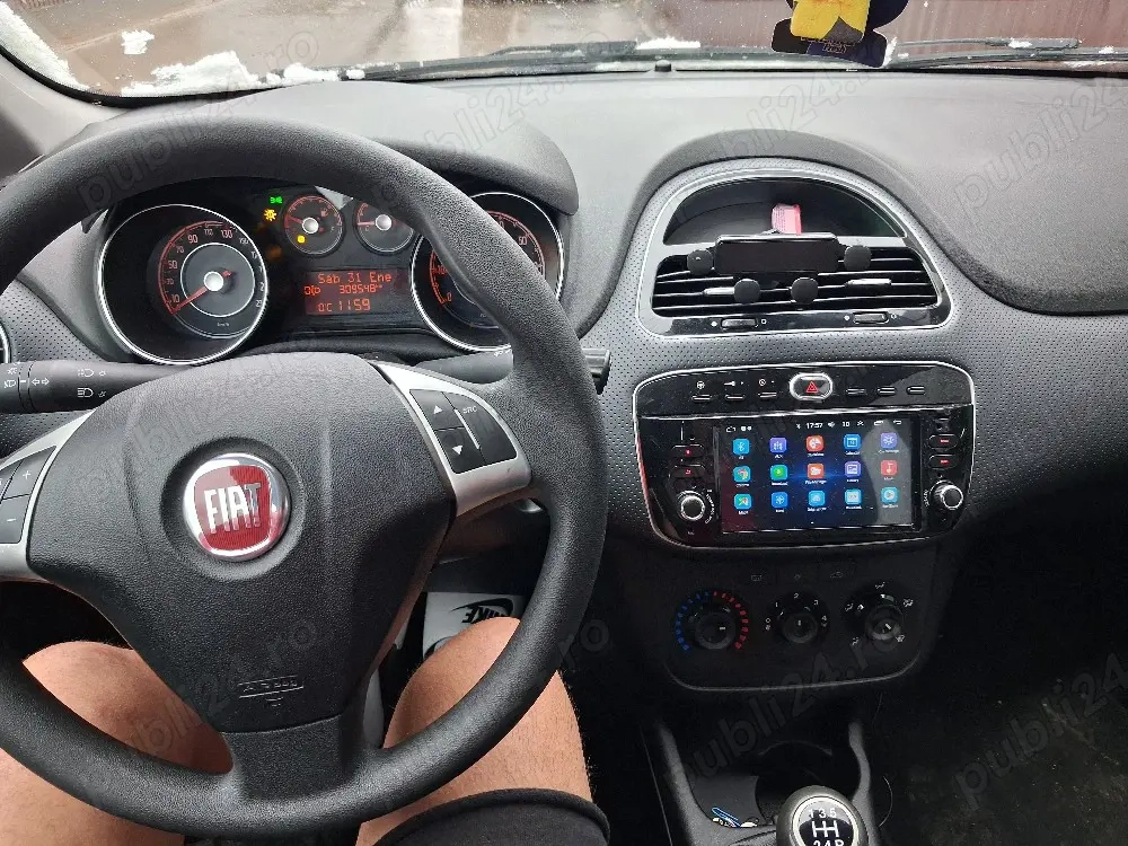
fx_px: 880
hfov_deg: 65.3
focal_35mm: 27
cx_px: 564
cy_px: 423
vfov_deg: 51.4
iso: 250
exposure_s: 1/100
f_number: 1.8
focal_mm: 4
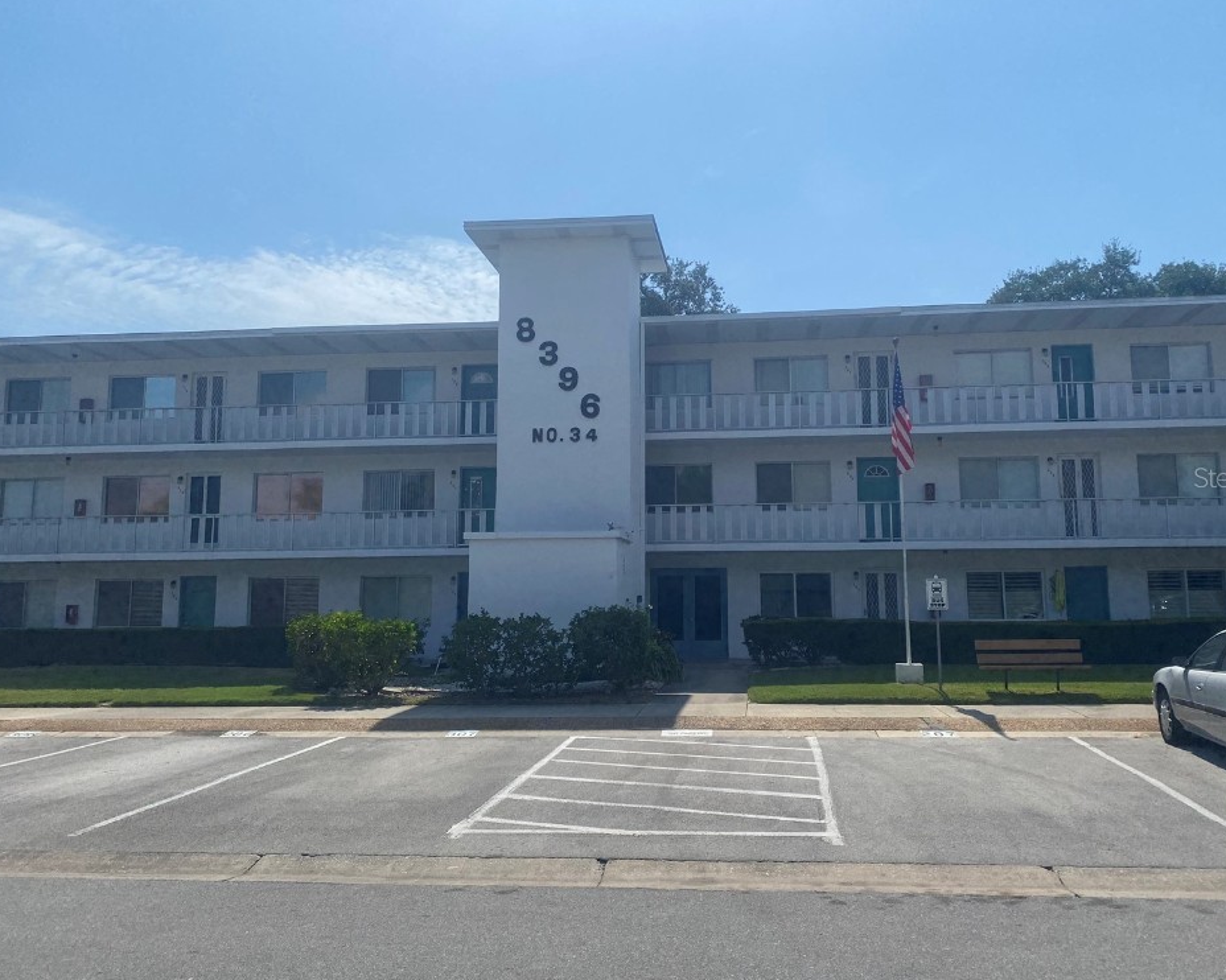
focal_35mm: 28
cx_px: 642
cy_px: 477
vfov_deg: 51.5
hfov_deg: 62.2
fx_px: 1016
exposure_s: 1/6757
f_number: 1.8
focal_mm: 4.25
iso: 32
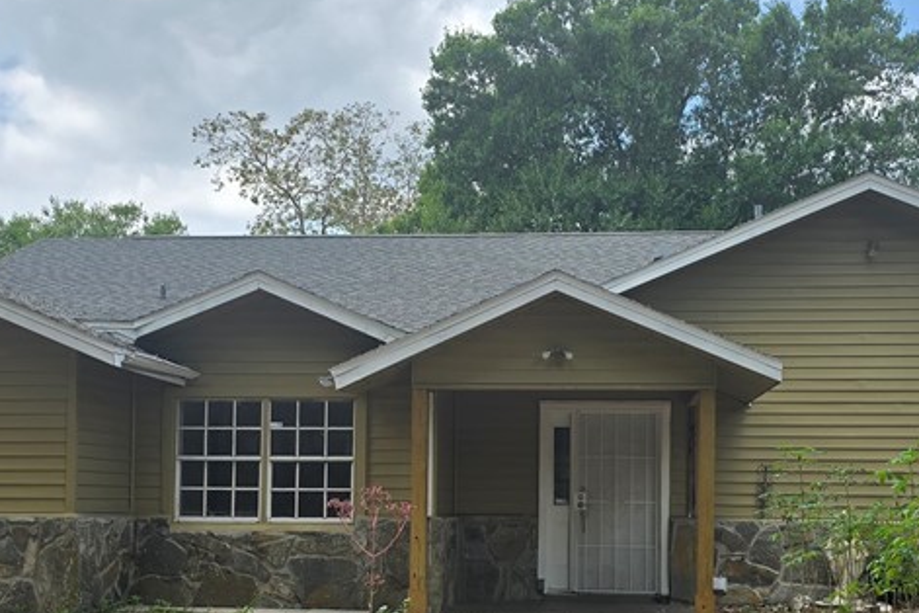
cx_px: 484
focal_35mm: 52
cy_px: 439
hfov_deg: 38.2
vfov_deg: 25.8
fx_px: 1327
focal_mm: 6.3
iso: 12
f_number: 1.7
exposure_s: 1/509
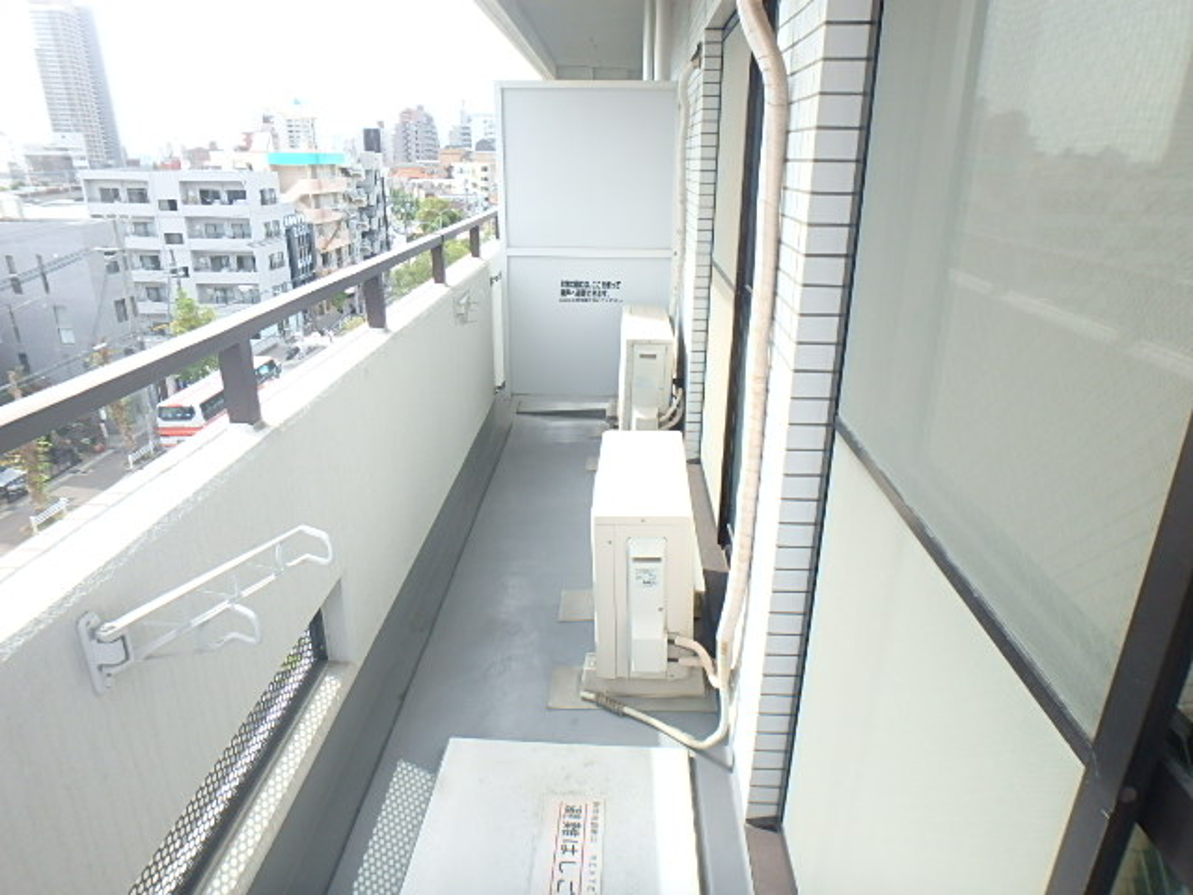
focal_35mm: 21
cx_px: 596
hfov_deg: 79.0
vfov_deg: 63.4
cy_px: 448
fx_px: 724
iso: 125
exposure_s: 1/320
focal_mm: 3.7
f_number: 3.5
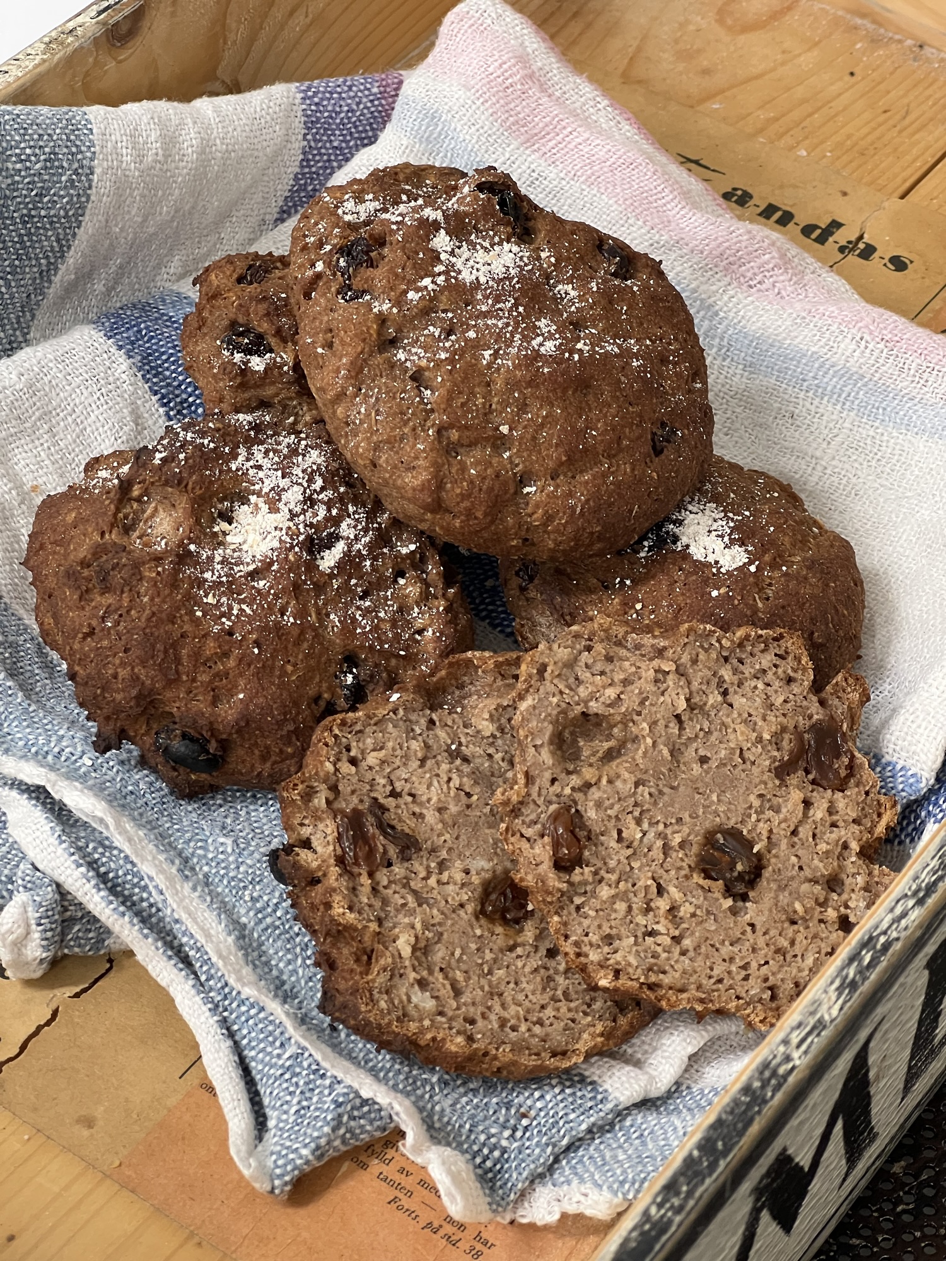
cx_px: 473
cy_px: 630
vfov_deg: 25.3
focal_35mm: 77
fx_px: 2806
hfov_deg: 19.1
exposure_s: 1/50
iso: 250
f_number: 2.8
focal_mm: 9
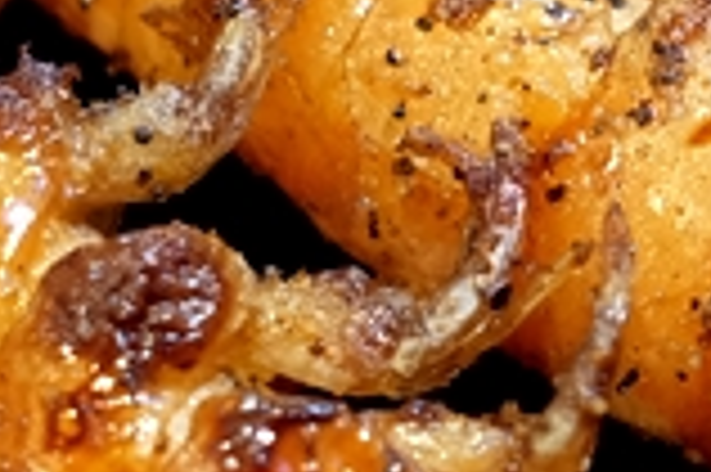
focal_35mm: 200
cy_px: 342
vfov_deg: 6.8
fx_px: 3946
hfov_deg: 10.2
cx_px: 783
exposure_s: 1/90
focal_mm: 23
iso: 2000
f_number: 2.8
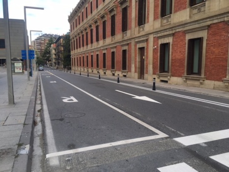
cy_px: 86
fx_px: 192
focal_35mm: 29
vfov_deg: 48.3
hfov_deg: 61.6
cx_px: 114
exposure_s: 1/306
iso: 25
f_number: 2.2
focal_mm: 4.15
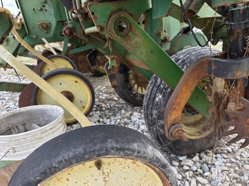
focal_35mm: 23
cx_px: 124
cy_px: 93
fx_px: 165
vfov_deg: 58.9
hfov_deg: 73.9
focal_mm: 6.3
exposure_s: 1/180
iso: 32
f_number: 1.7
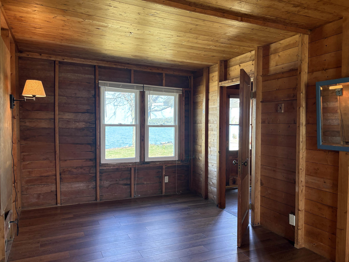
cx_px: 174
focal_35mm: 26
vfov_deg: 53.1
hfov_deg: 67.3
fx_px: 262
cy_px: 131
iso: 160
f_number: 1.6
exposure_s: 1/60
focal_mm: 5.96
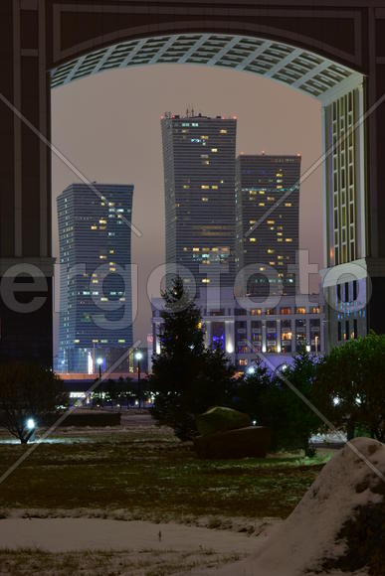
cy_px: 288
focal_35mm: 112
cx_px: 192
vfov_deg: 18.2
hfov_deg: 12.2
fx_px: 1803
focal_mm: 75
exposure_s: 10
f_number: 11
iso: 100
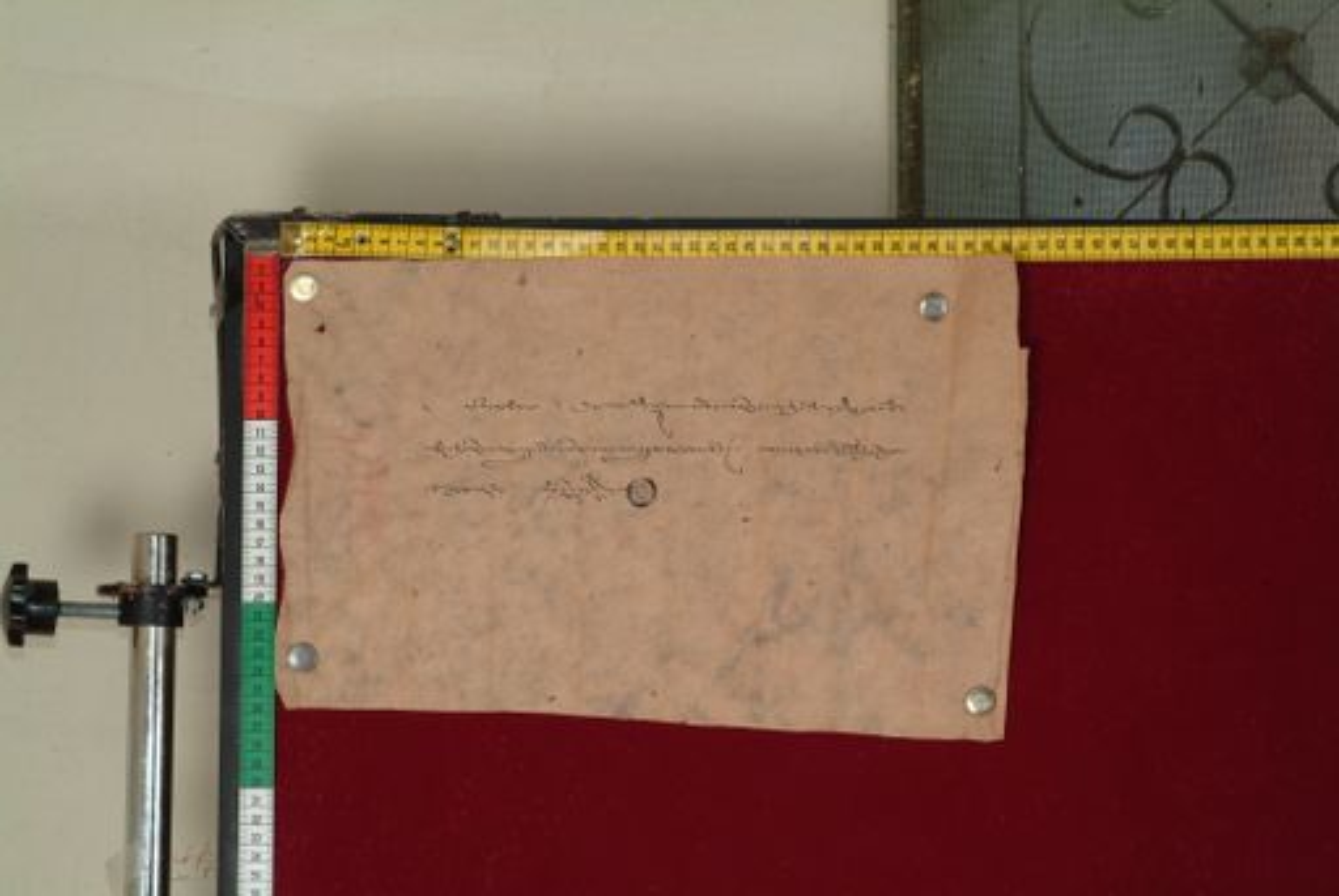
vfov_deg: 15.5
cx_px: 670
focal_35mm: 88
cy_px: 448
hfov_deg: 23.0
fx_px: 3296
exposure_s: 1/20
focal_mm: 59
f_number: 13
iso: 160
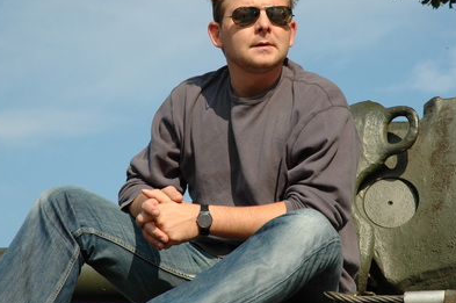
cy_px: 135
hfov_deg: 16.7
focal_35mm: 123
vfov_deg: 11.1
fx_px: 1556
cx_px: 252
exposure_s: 1/320
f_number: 9
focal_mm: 70
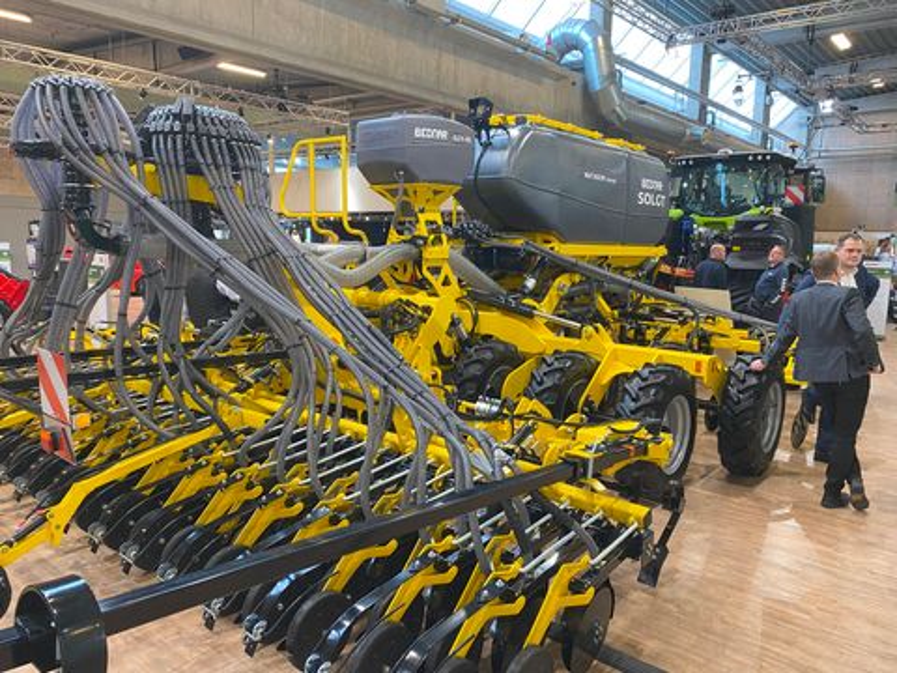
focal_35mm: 26
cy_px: 336
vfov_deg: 53.1
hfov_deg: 67.3
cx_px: 448
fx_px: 674
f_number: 1.8
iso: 160
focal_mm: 4.25
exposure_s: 1/50
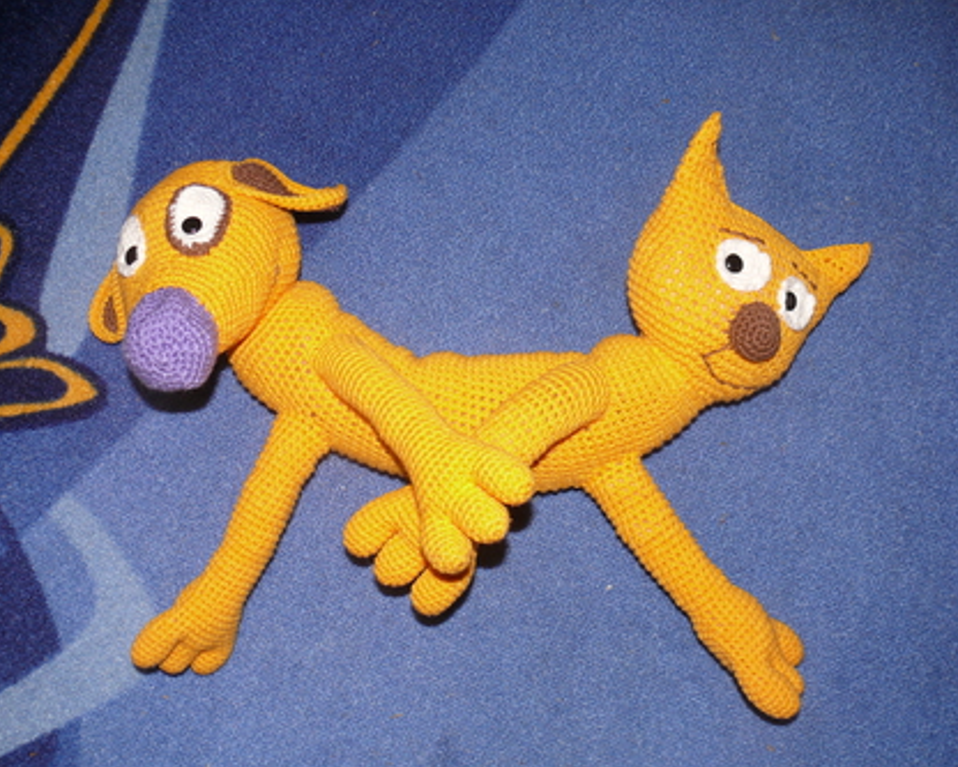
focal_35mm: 37
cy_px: 380
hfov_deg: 49.1
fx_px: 1049
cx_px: 474
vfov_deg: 40.1
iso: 100
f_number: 2.8
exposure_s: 1/30
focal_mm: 7.5
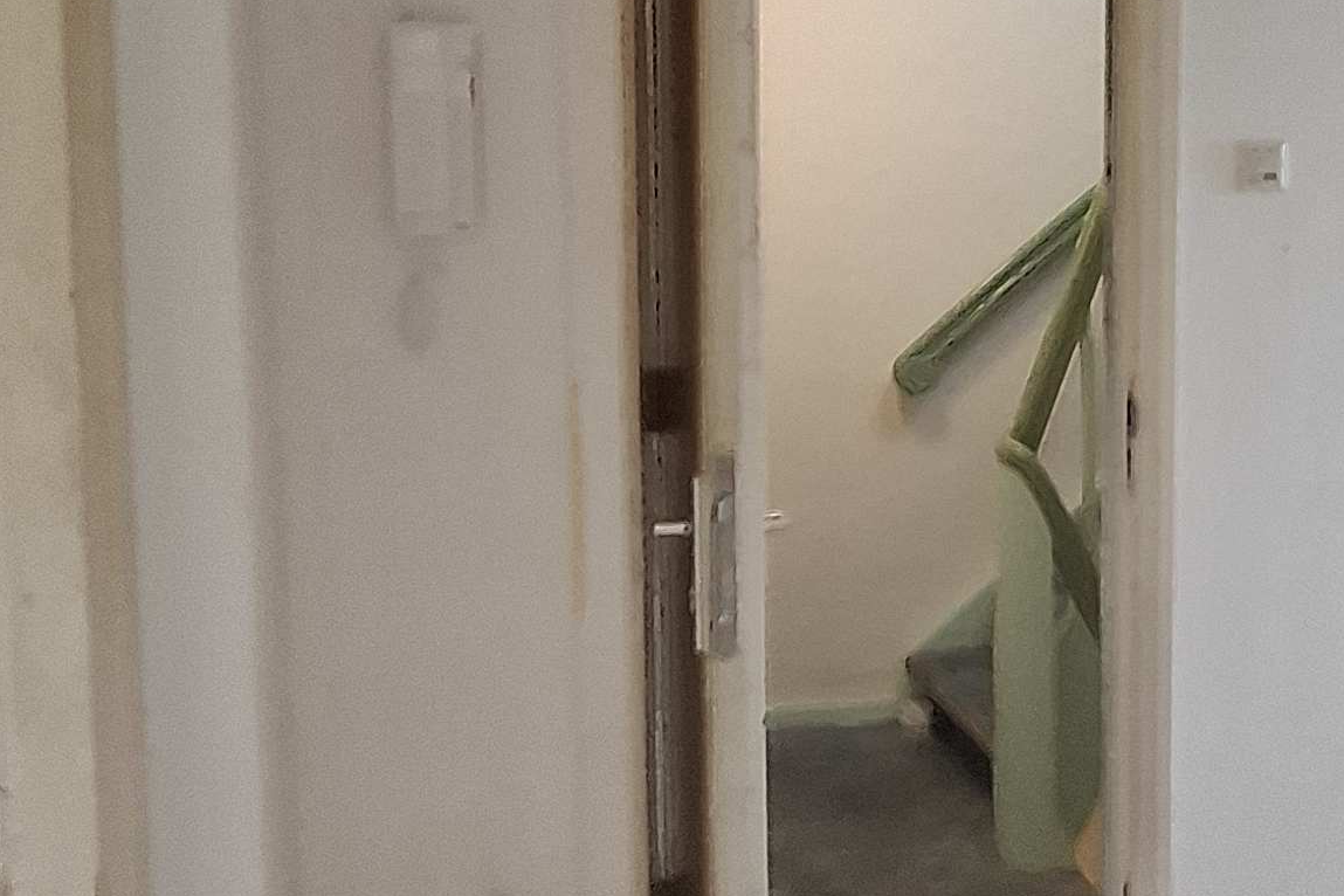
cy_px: 349
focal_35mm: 48
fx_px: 1792
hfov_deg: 40.3
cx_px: 964
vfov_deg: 28.0
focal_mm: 1.74
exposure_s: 1/25
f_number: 2.2
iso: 250
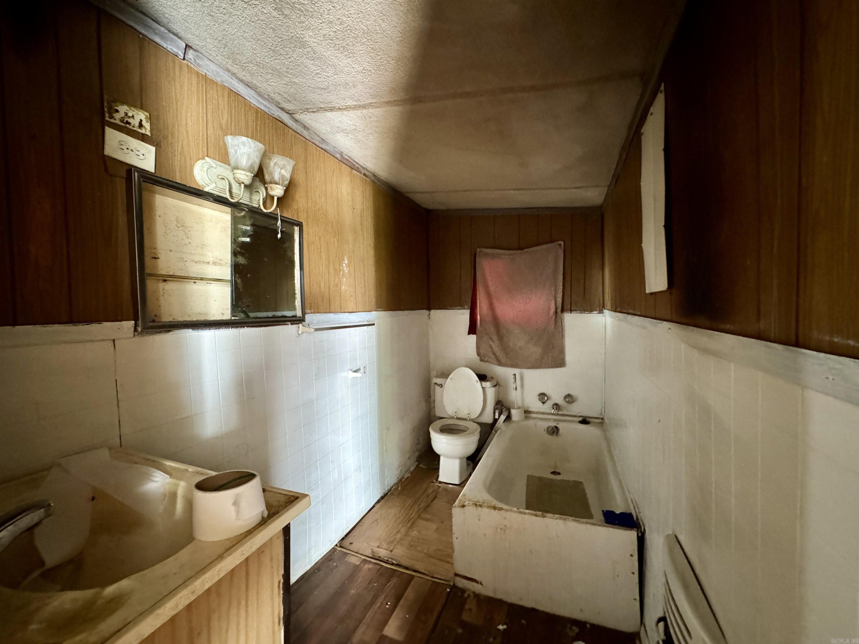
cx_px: 430
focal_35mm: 14
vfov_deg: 85.7
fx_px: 347
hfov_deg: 102.1
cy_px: 322
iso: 1250
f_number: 2.2
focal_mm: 2.22
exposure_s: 1/48
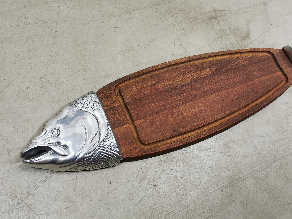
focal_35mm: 33
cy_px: 110
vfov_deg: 42.9
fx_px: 278
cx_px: 146
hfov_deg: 55.4
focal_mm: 5.58
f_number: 1.8
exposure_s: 1/50
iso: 160
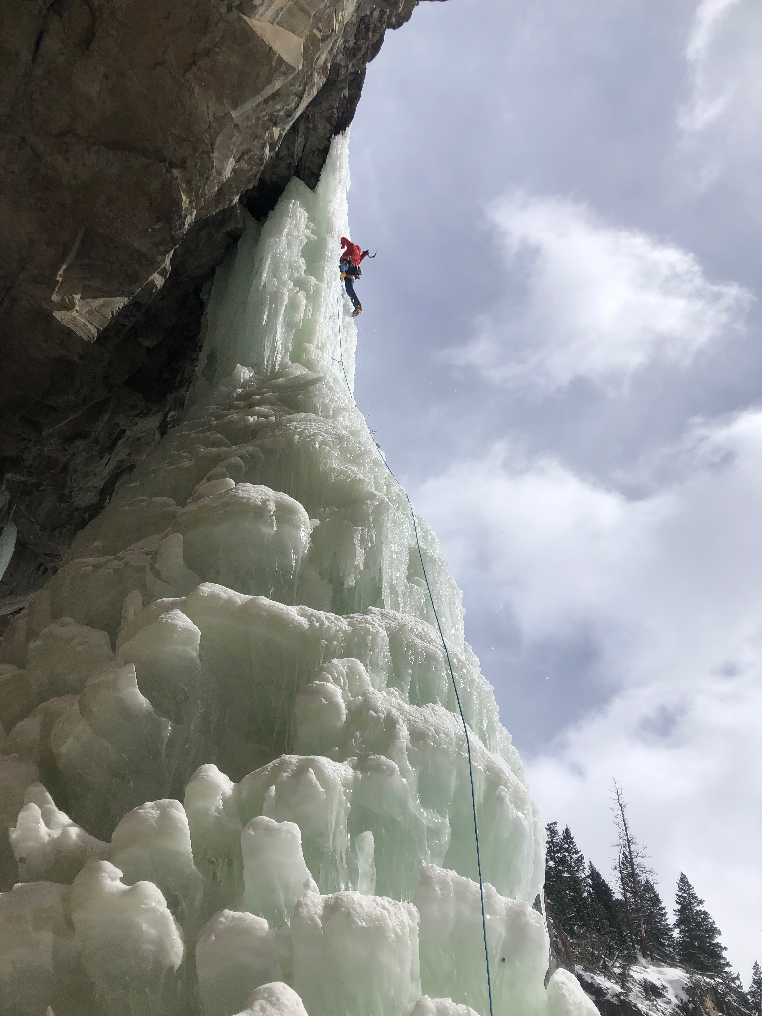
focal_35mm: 28
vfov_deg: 63.4
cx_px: 381
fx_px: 822
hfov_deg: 49.7
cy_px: 508
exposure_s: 1/5348
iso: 20
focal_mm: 3.99
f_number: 1.8
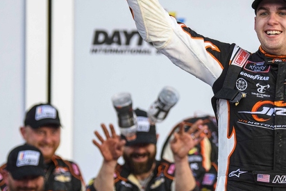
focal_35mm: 352
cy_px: 92
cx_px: 267
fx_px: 2797
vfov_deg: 3.9
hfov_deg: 5.8
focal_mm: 122
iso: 400
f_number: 2.8
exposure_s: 1/800
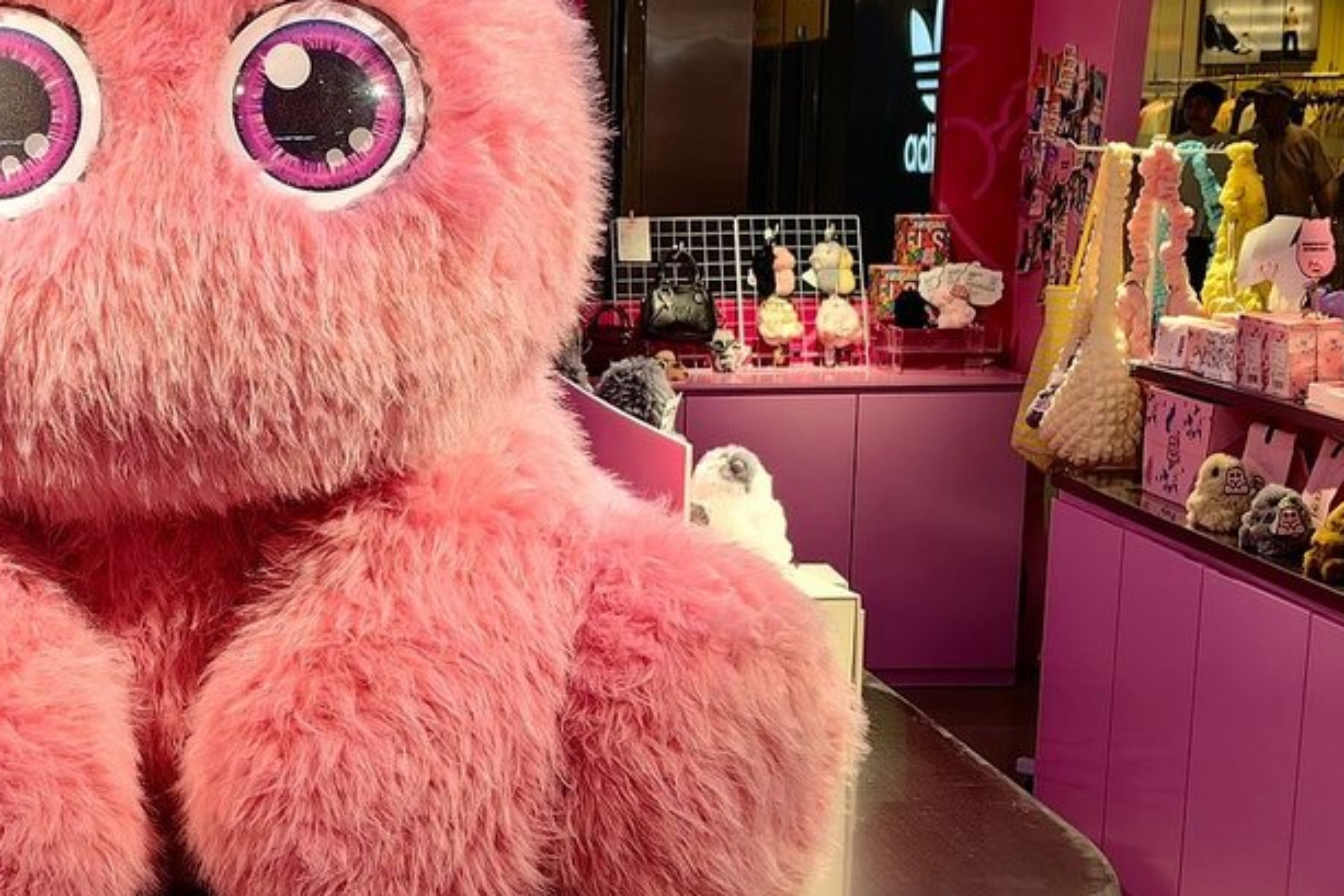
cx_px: 96
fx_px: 2203
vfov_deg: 23.0
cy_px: 556
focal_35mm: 59
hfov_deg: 32.0
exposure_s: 1/423
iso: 50
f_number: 2
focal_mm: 5.75
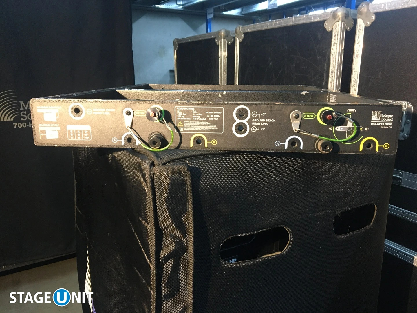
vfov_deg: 48.2
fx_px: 349
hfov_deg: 61.7
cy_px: 156
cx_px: 208
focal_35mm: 29
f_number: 2.2
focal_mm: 4.15
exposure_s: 1/33
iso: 200
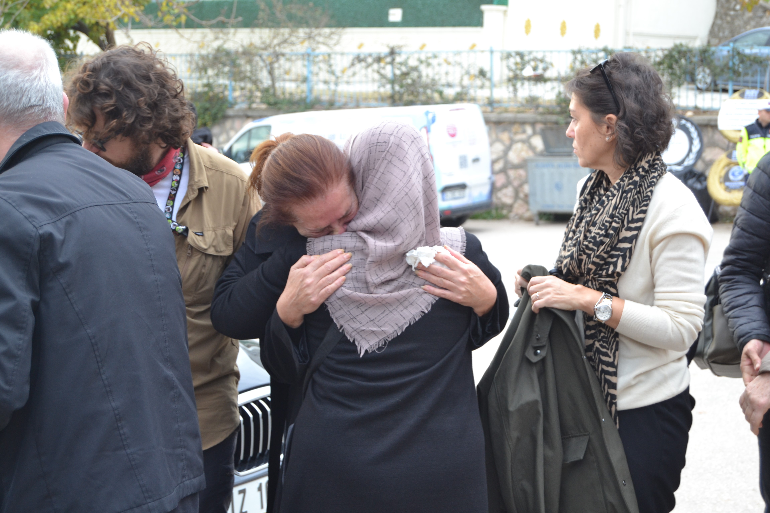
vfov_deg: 20.2
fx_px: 1444
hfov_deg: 29.9
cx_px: 385
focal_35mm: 68
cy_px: 256
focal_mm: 45
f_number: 5.3
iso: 400
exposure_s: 1/100
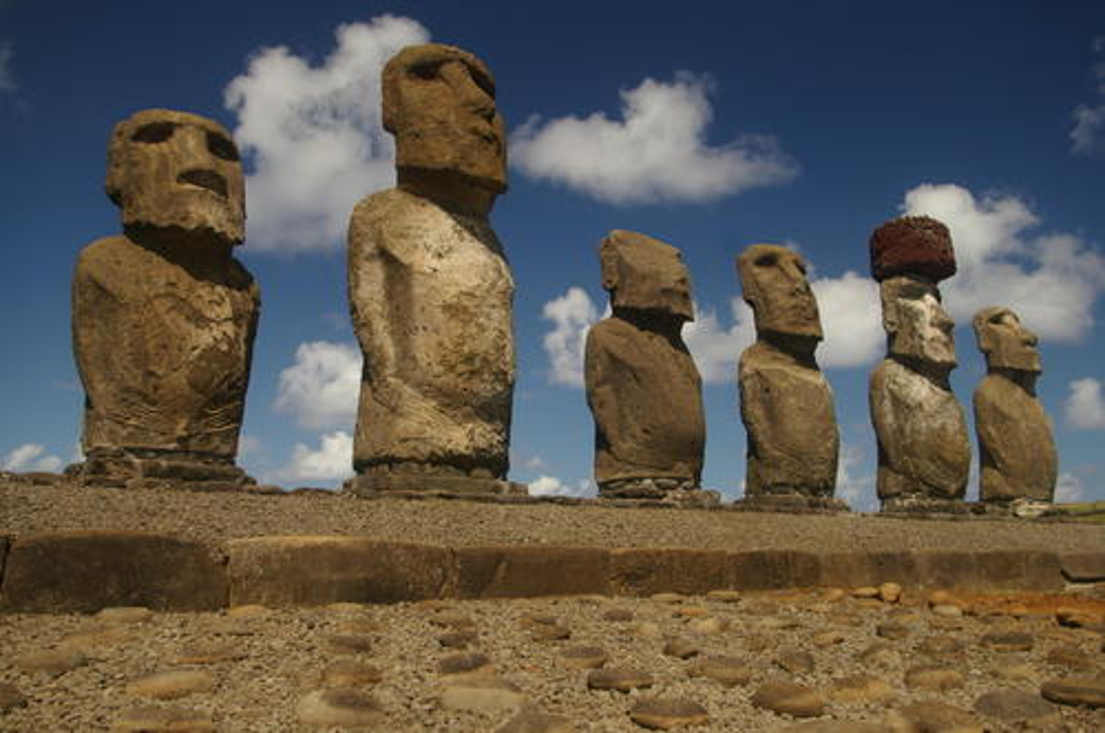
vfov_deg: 38.3
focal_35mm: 34
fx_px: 1058
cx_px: 552
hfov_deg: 55.2
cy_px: 366
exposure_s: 1/125
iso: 200
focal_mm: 23
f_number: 6.7
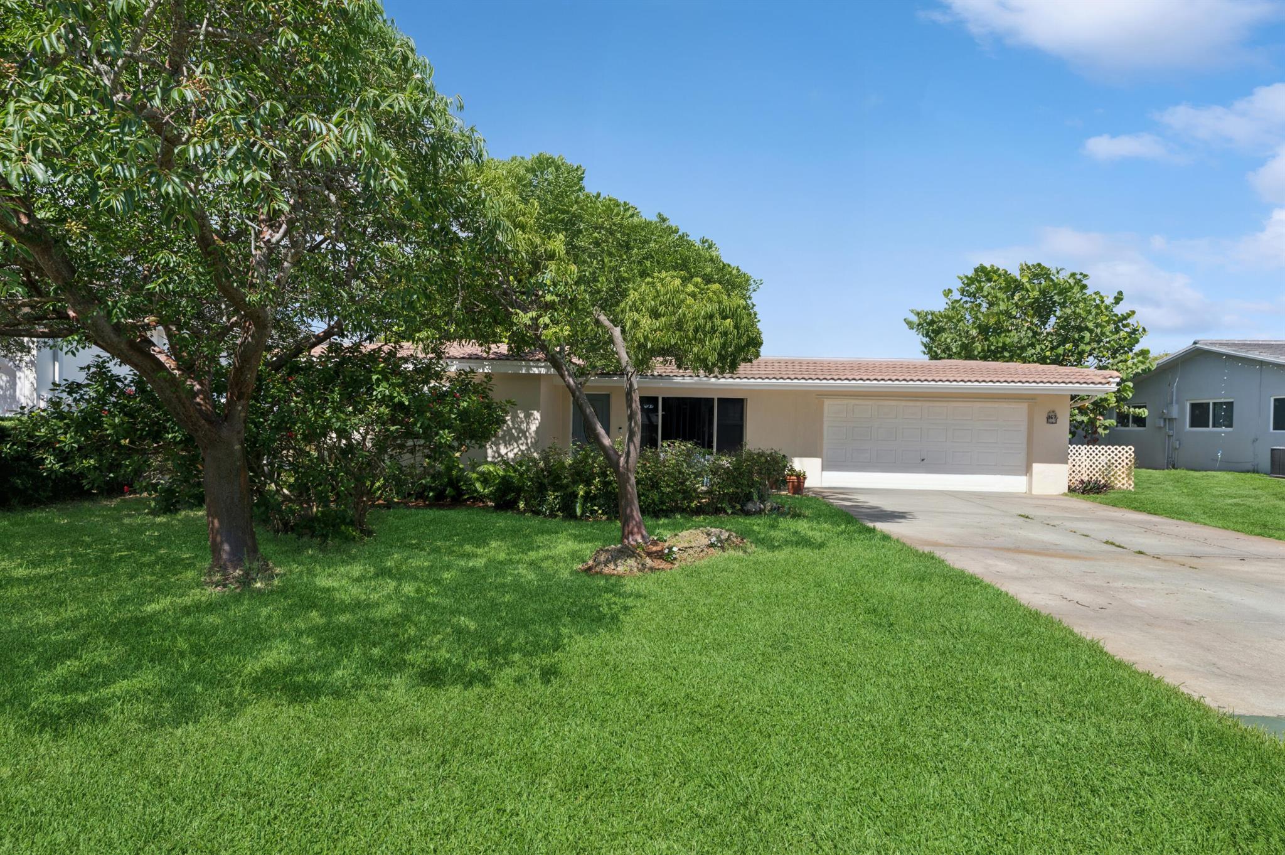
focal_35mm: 20
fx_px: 713
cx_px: 642
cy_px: 428
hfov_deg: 84.0
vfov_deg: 61.8
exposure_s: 1/100
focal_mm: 20
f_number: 11
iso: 100
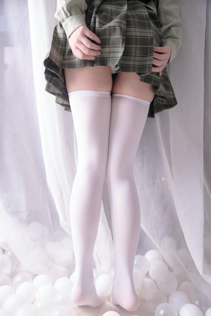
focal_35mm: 30
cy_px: 158
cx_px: 106
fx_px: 264
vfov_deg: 61.9
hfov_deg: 43.6
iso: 100
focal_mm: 30
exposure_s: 1/160
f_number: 2.8
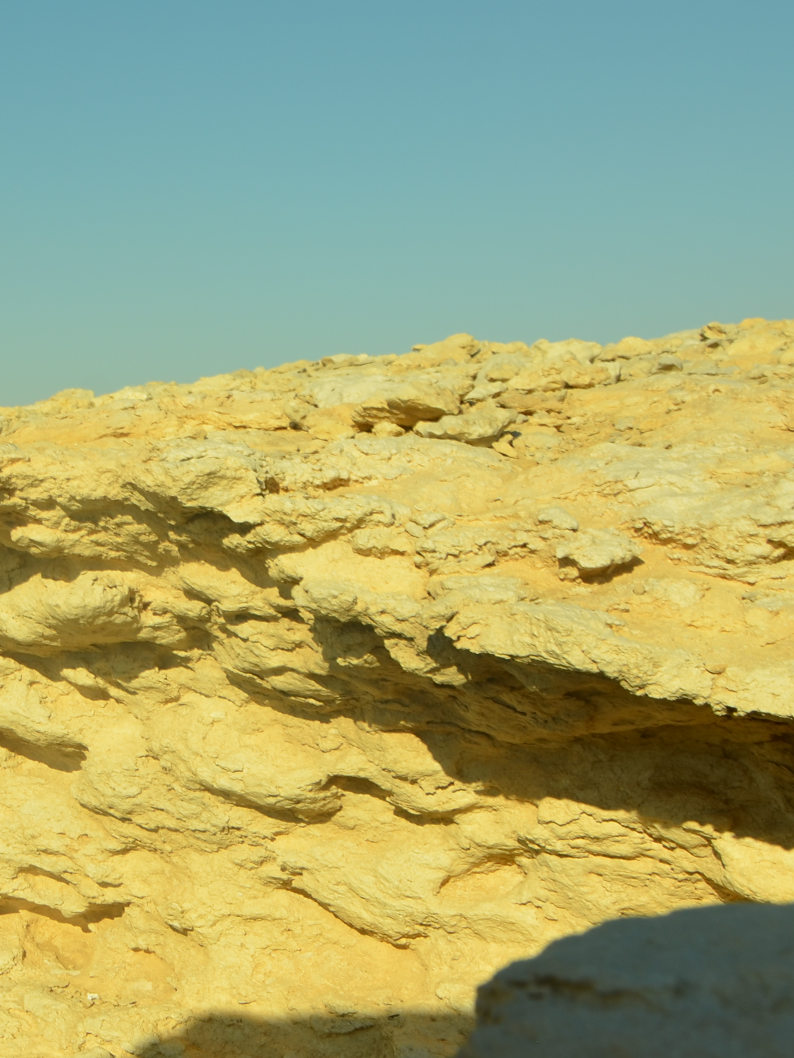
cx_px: -262
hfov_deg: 21.2
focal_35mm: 62
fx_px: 1896
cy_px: 447
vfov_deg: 31.1
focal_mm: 18
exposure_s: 1/320
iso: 100
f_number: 9
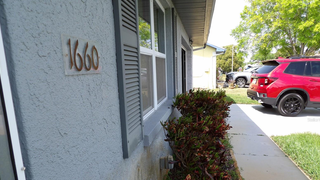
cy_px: 120
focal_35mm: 27
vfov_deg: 42.4
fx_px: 229
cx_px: 162
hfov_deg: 69.8
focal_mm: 4.3
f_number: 3.2
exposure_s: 1/494
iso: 100
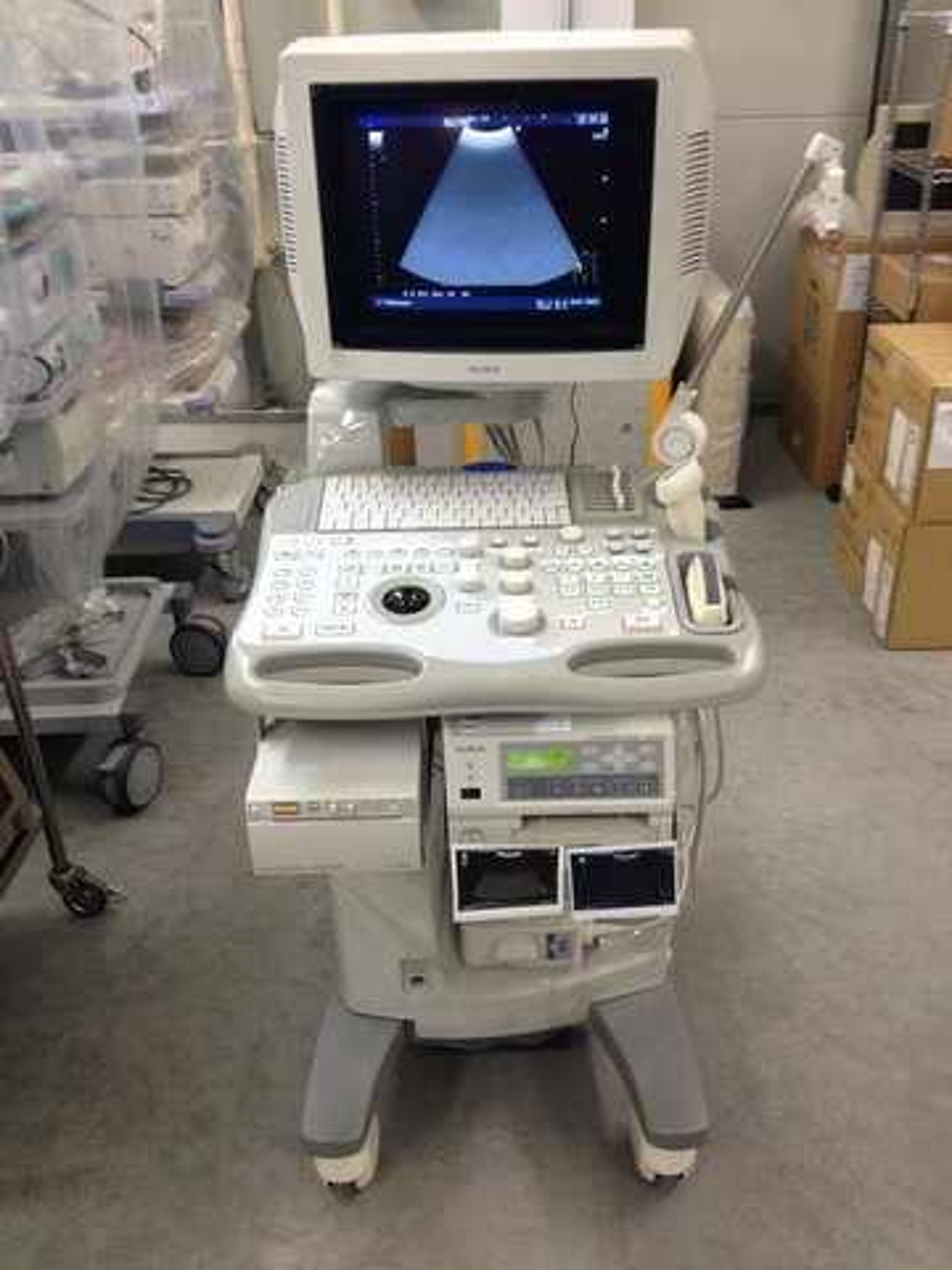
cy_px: 635
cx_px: 476
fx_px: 1283
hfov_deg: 40.7
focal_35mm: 35
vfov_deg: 52.6
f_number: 2.4
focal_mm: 4.28
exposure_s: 1/20
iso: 80
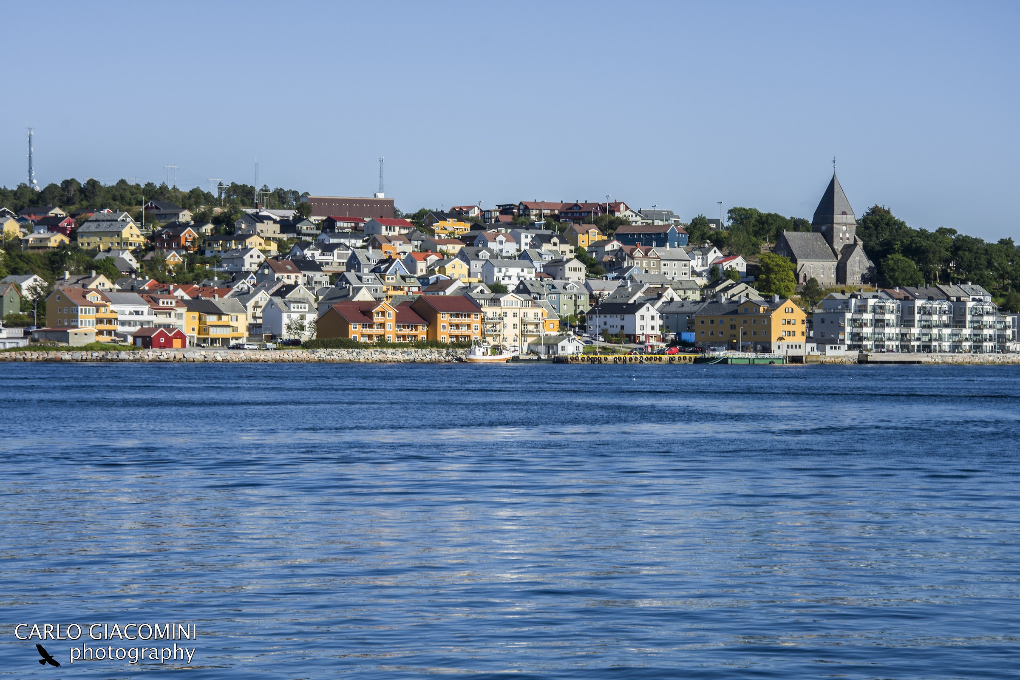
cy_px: 340
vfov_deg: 13.8
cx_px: 510
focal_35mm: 99
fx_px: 2805
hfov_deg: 20.6
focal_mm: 66
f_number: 10
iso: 100
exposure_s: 1/200
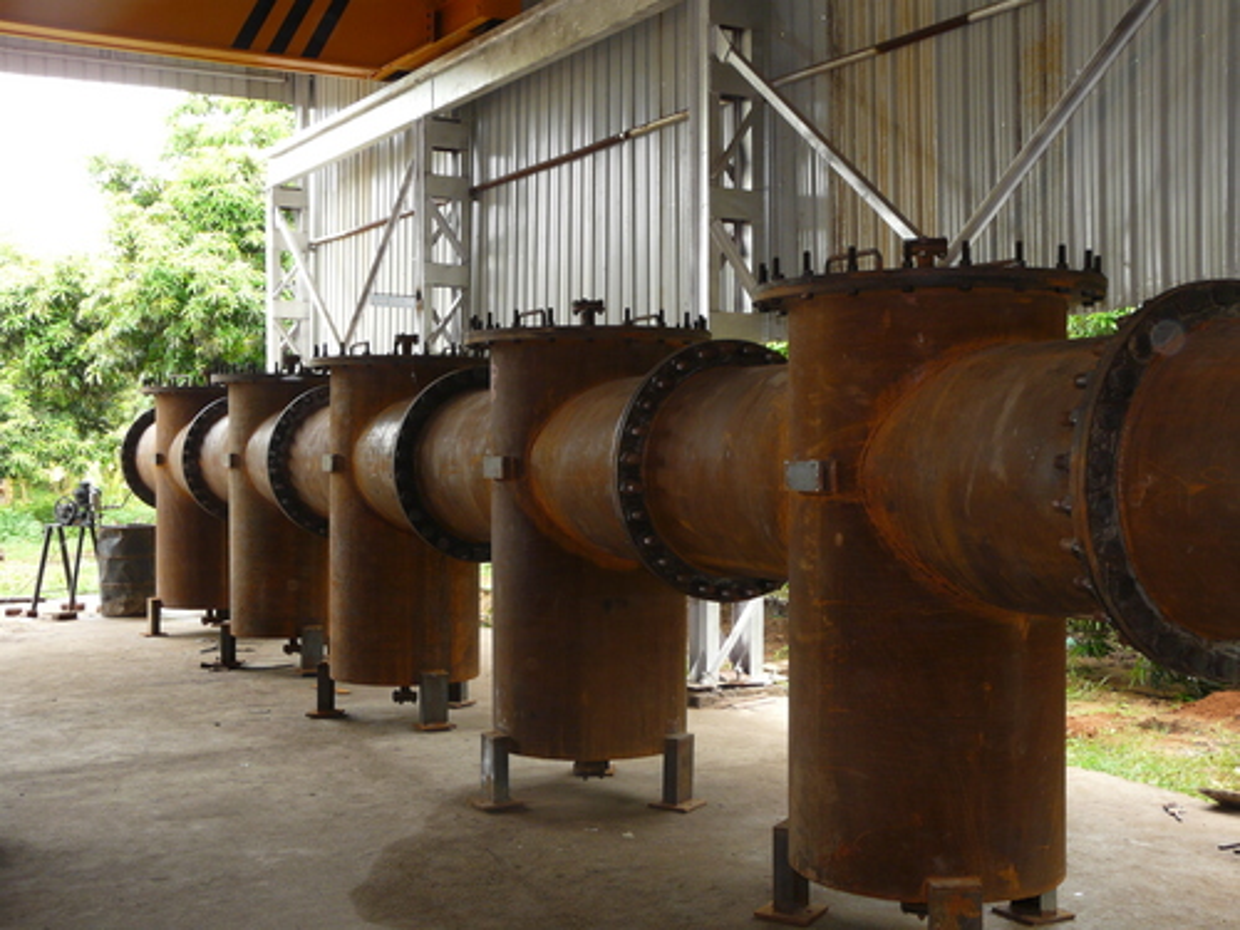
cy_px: 465
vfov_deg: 32.9
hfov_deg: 42.9
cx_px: 620
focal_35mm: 44
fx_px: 1576
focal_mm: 7.2
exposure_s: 1/50
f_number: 3.2
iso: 100
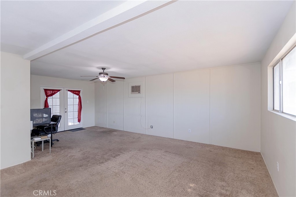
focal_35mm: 16
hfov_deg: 96.7
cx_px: 148
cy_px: 98
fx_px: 132
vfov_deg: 73.8
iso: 200
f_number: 3.5
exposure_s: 1/100
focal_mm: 11
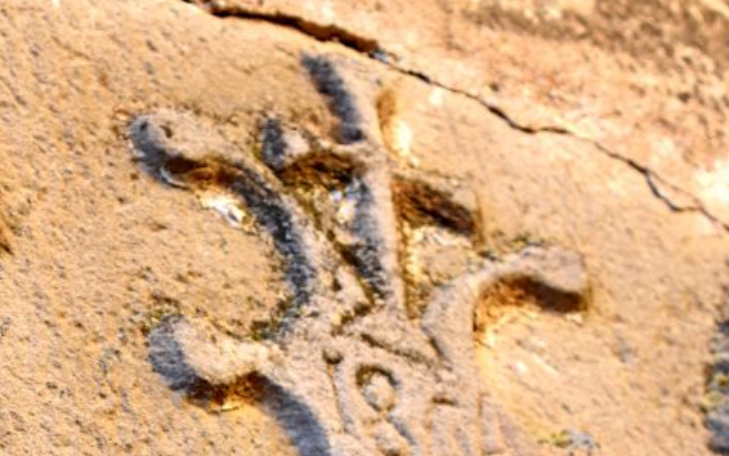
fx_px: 2881
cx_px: 308
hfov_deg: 14.4
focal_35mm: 145
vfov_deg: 9.0
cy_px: 470
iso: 500
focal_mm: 44
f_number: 7.1
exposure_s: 1/200
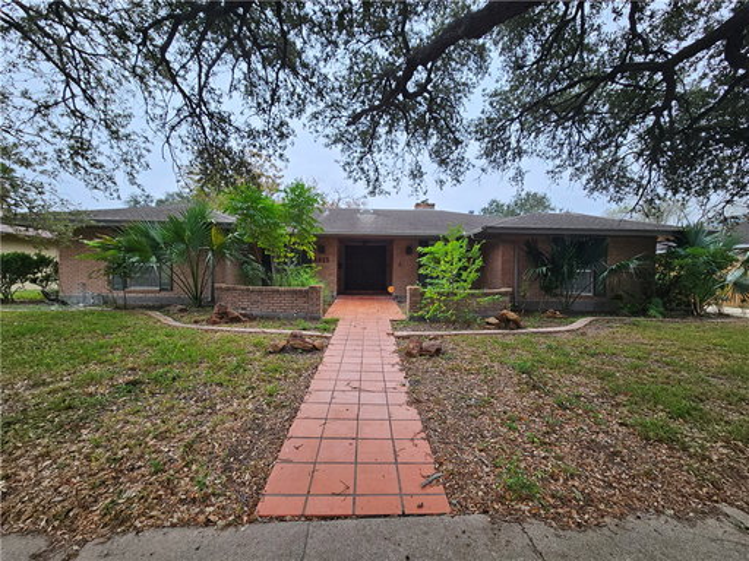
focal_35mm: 13
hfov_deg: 106.2
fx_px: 281
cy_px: 280
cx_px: 374
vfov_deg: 89.9
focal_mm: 2.2
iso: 50
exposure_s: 1/227
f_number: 2.2
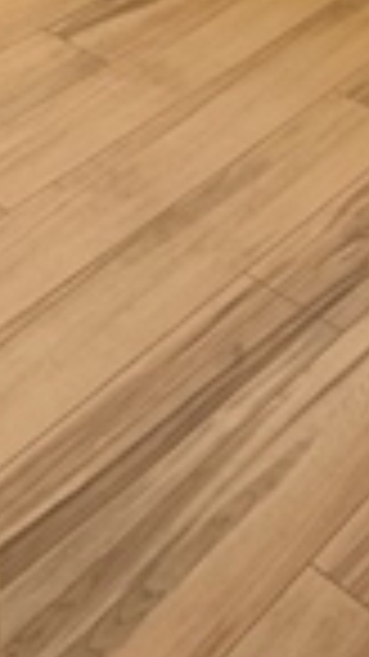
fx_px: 1393
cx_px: 346
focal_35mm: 80
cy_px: -418
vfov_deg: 20.9
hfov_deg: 14.9
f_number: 2.2
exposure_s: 1/120
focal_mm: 2.22
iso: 50
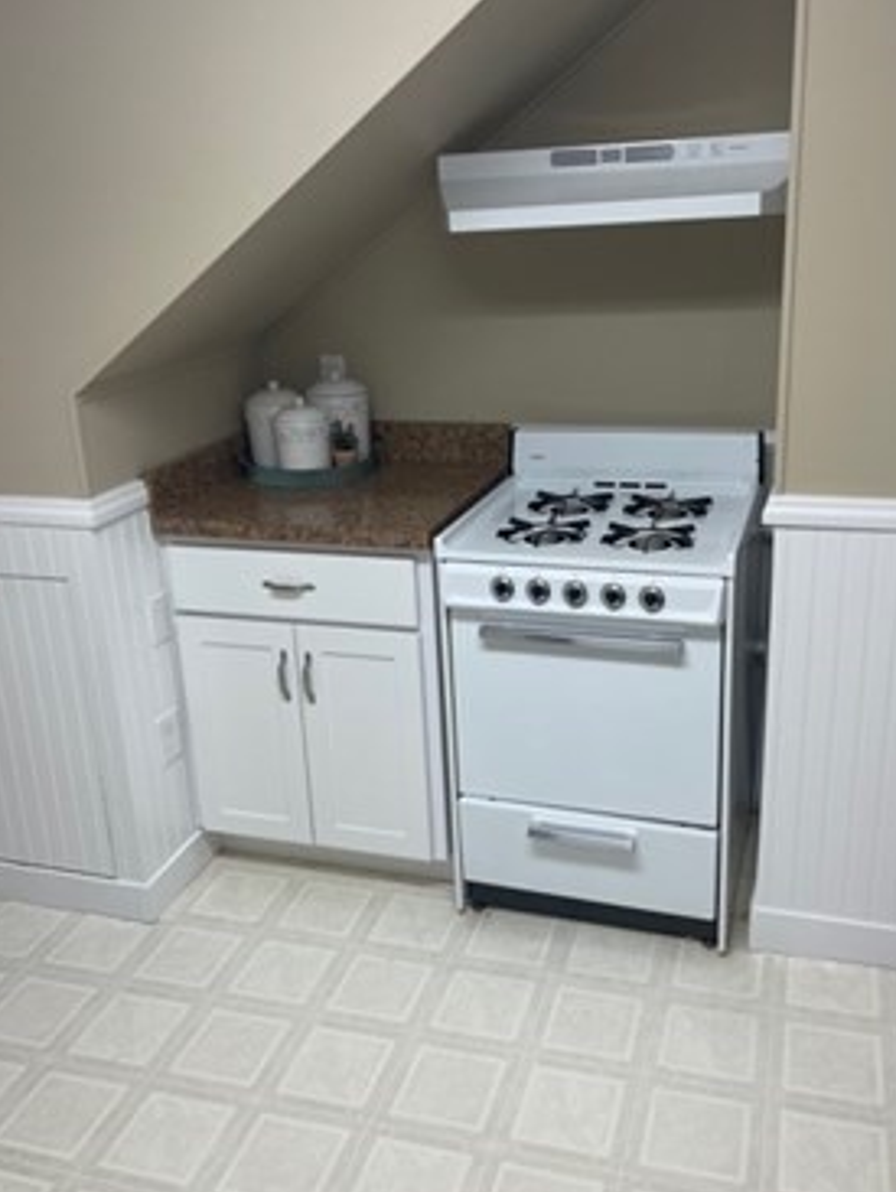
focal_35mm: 32
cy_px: 570
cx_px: 476
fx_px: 1103
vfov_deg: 56.8
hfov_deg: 44.2
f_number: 1.6
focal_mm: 5.1
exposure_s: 1/120
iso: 125
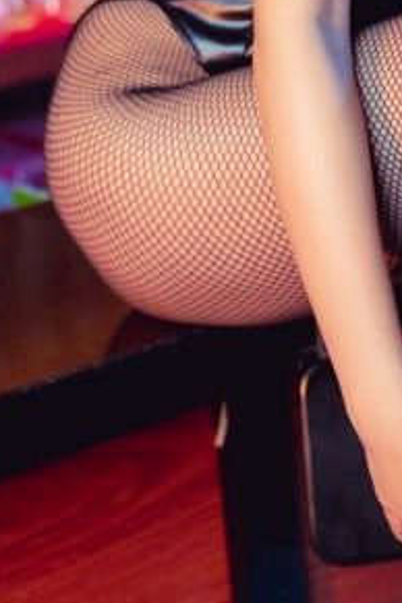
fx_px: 2261
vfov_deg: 14.6
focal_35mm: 135
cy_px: -141
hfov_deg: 10.0
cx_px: 522
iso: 800
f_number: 3.2
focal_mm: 35
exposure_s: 1/80
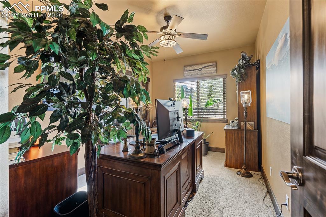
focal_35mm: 16
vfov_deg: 73.7
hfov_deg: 96.8
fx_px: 145
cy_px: 108
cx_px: 163
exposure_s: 1/2
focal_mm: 16
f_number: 6.3
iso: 320
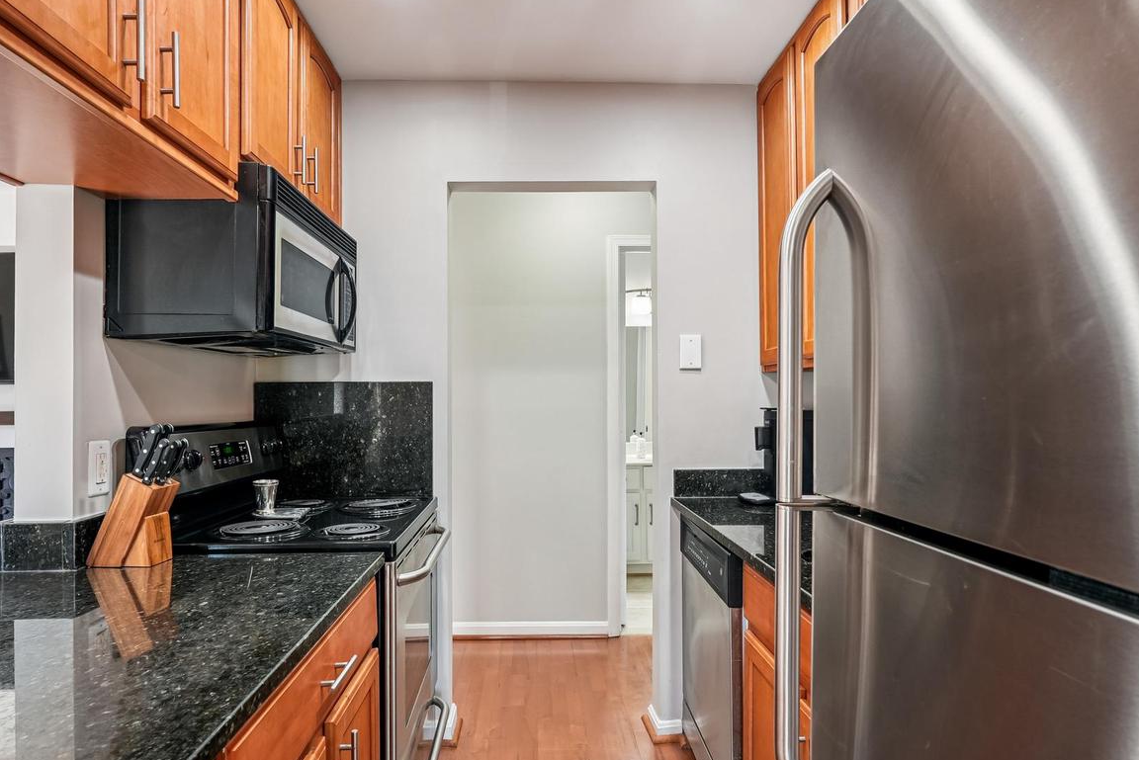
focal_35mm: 21
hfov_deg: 82.2
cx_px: 553
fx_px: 653
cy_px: 404
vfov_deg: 60.4
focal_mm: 16.5
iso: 100
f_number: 8
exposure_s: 1.3
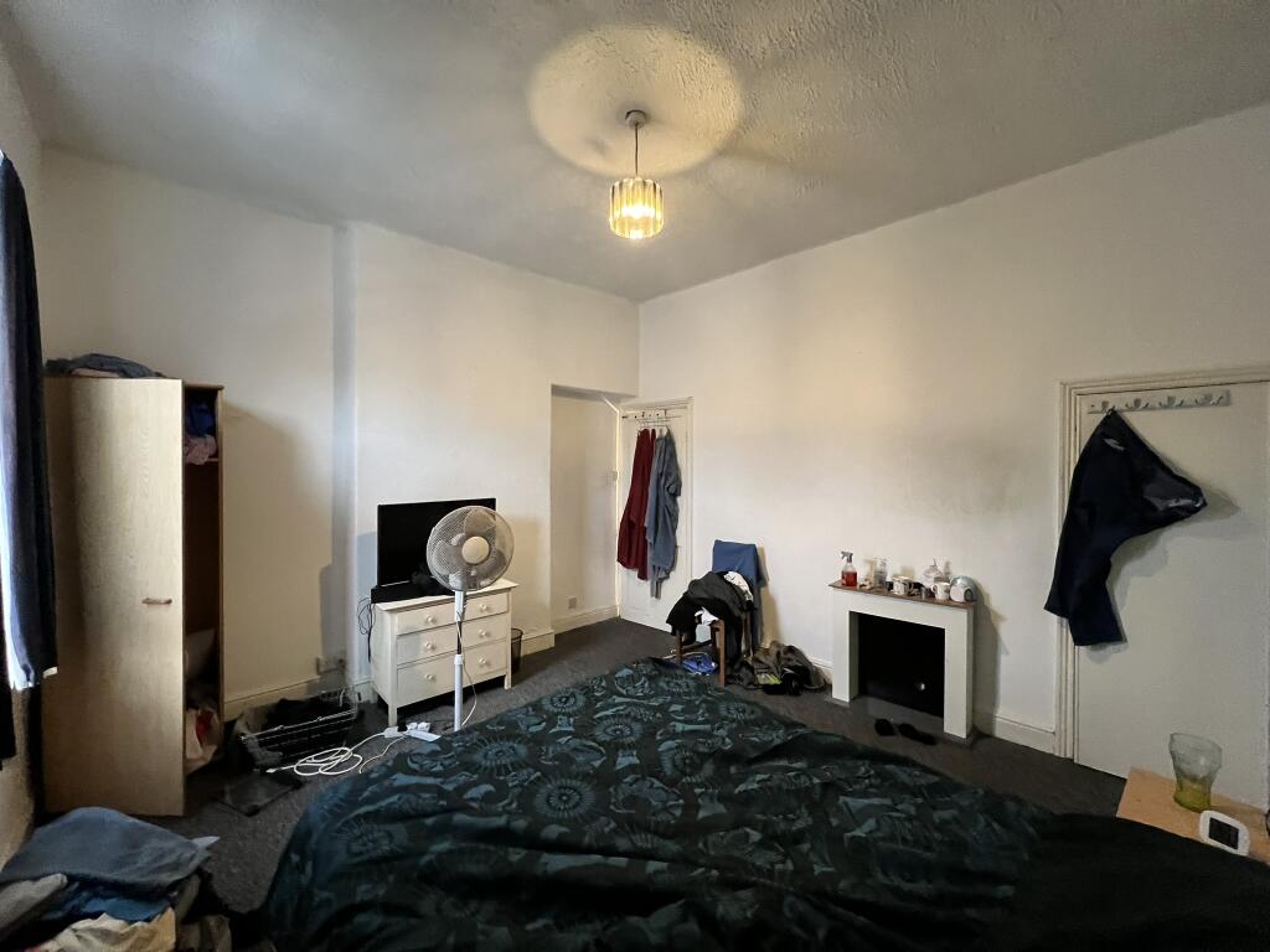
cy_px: 476
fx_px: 477
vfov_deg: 89.9
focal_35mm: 13
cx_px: 635
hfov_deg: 106.2
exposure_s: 1/50
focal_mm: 1.57
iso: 800
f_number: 1.8
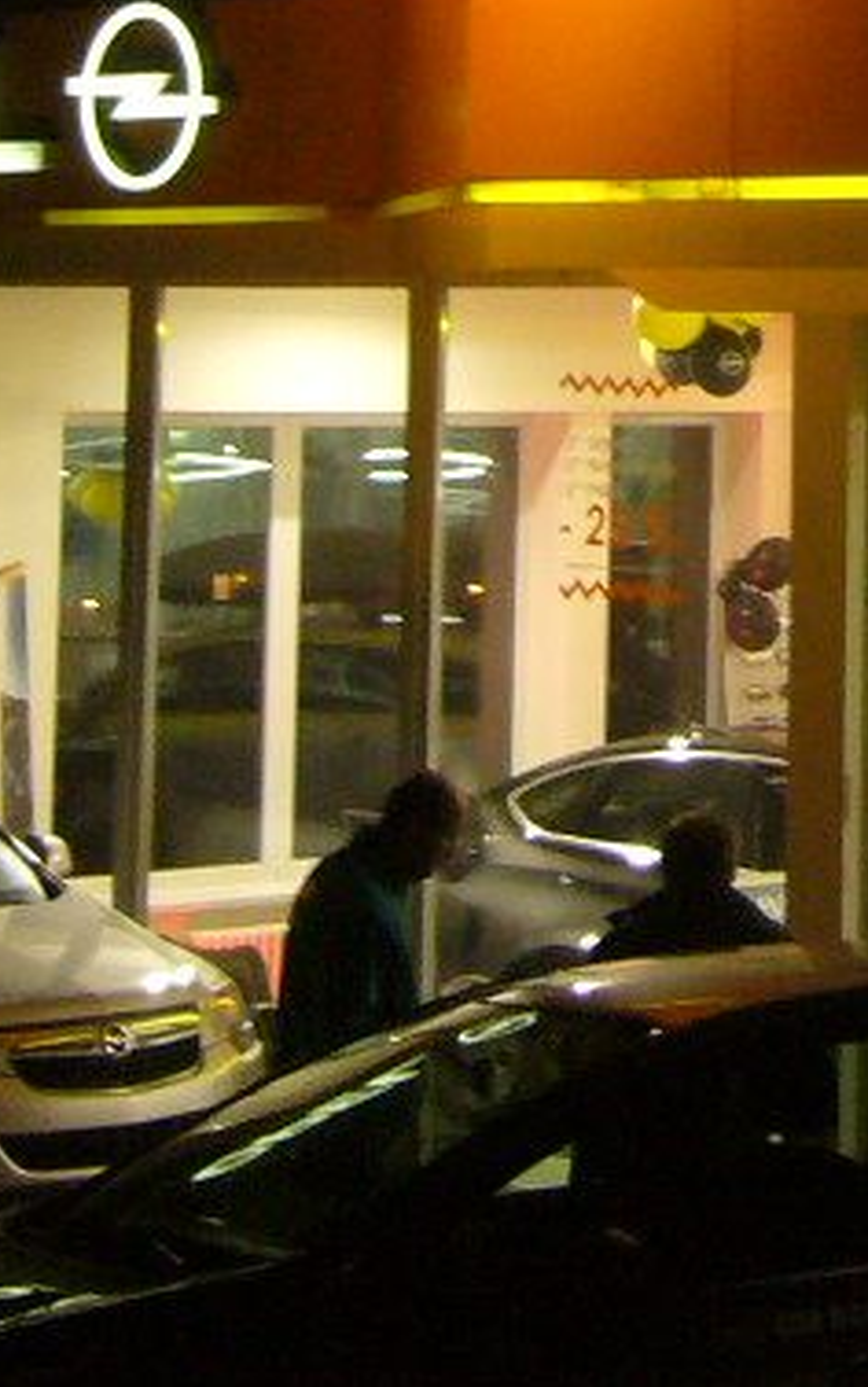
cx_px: 1000
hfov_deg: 10.3
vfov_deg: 16.1
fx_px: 4764
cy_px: -158
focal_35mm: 126
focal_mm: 5.8
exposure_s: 1/8
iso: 200
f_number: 2.8
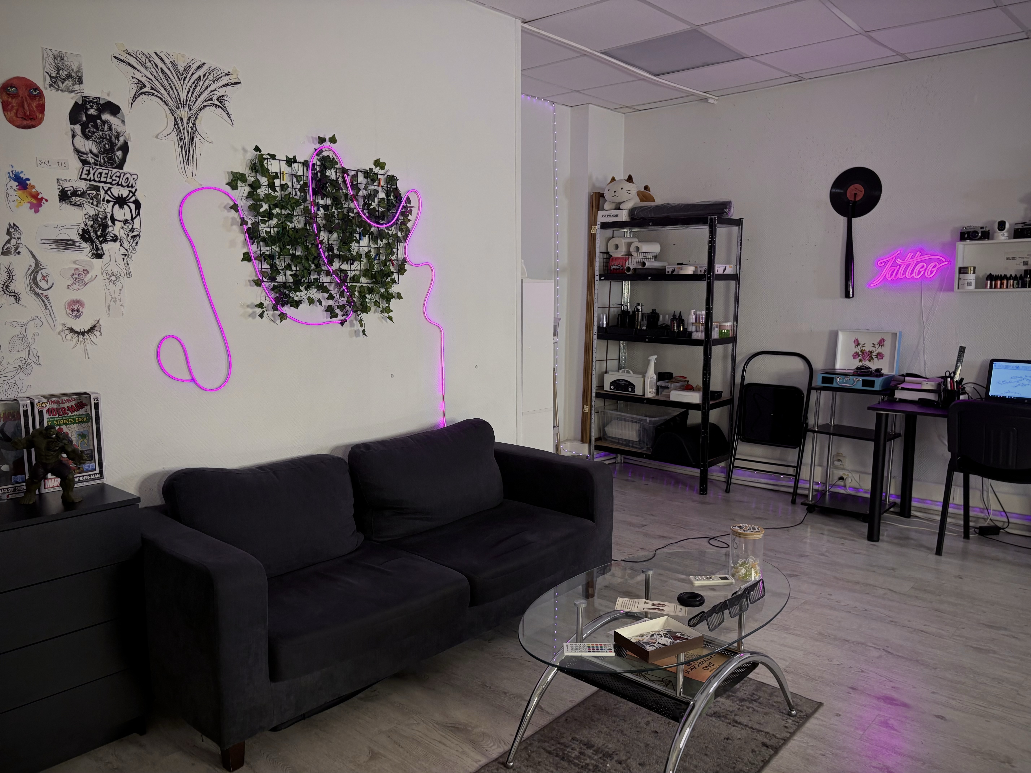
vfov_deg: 53.1
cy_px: 386
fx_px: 774
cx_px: 516
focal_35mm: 26
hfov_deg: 67.3
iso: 80
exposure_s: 1/50
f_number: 1.6
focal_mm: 5.96
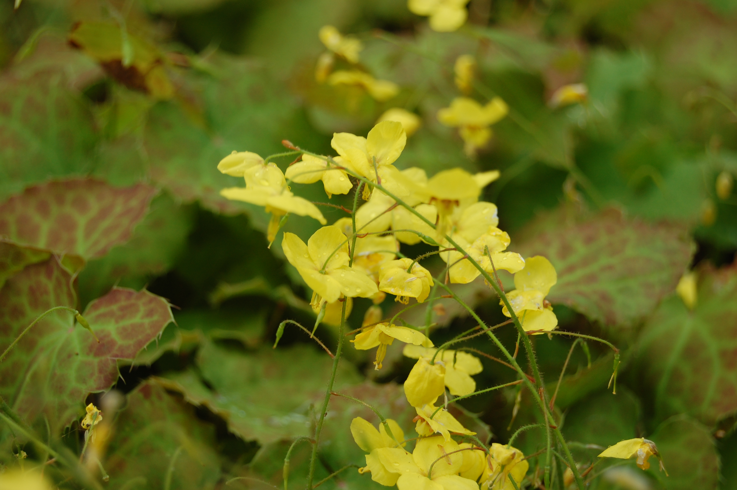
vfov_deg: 16.5
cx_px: 368
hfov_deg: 24.6
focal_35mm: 82
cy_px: 245
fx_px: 1687
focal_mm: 55
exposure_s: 1/125
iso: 220
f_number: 5.6
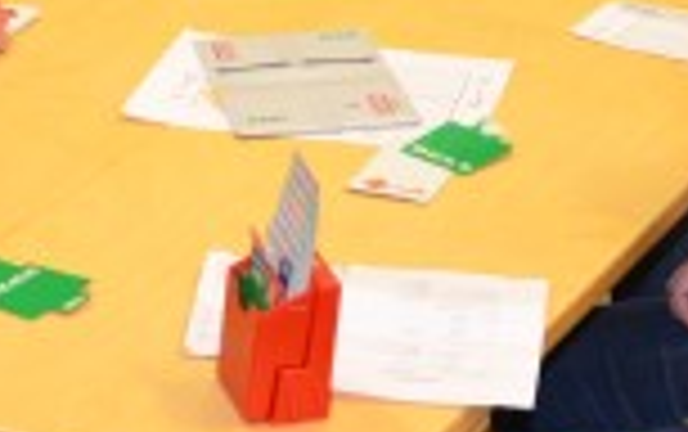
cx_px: 238
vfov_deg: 7.9
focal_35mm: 165
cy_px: 7
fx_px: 3097
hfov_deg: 12.7
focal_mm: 24
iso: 800
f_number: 3.8
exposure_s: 1/60
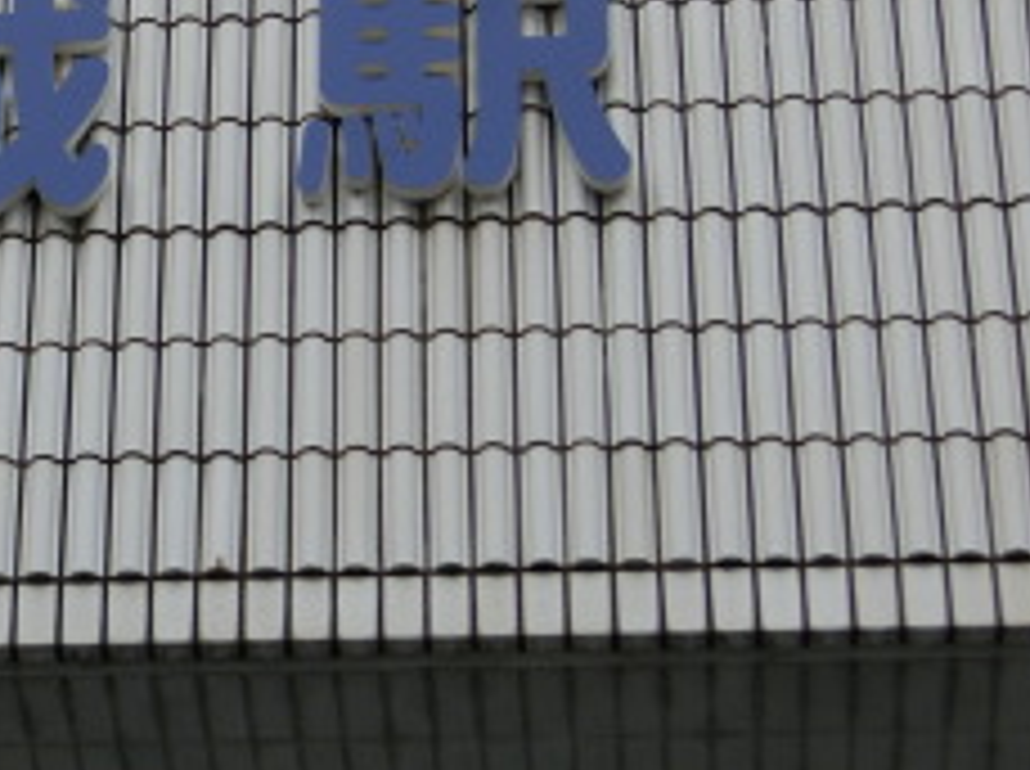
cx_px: -342
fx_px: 4991
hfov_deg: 11.5
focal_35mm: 168
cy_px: 140
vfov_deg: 8.8
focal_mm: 10.7
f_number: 5
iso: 80
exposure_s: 1/160
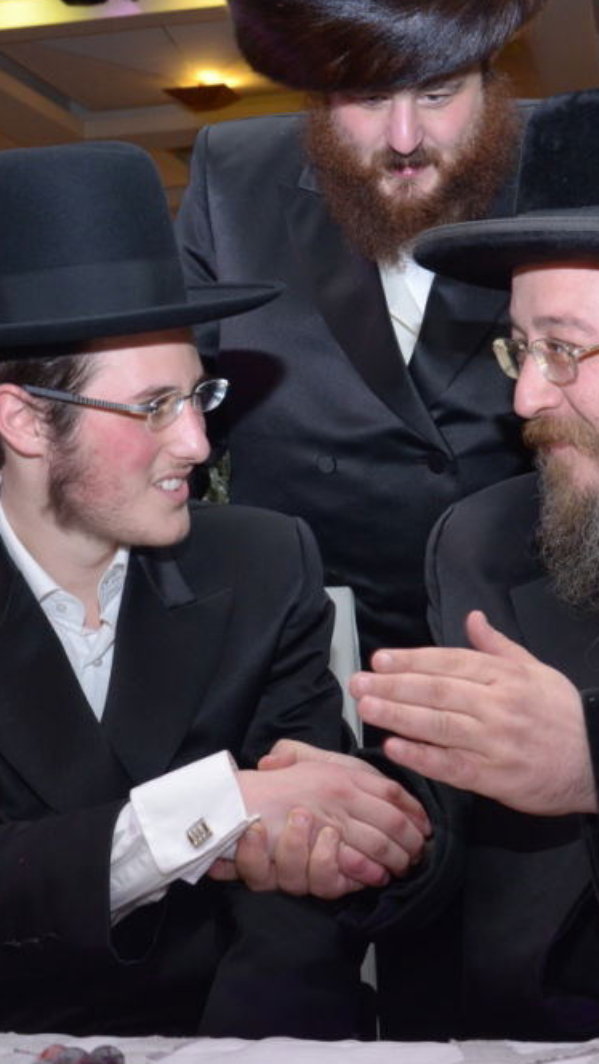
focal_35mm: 58
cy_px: 537
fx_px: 1636
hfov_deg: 20.7
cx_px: 402
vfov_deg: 36.0
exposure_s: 1/100
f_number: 5.6
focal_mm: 24
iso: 800
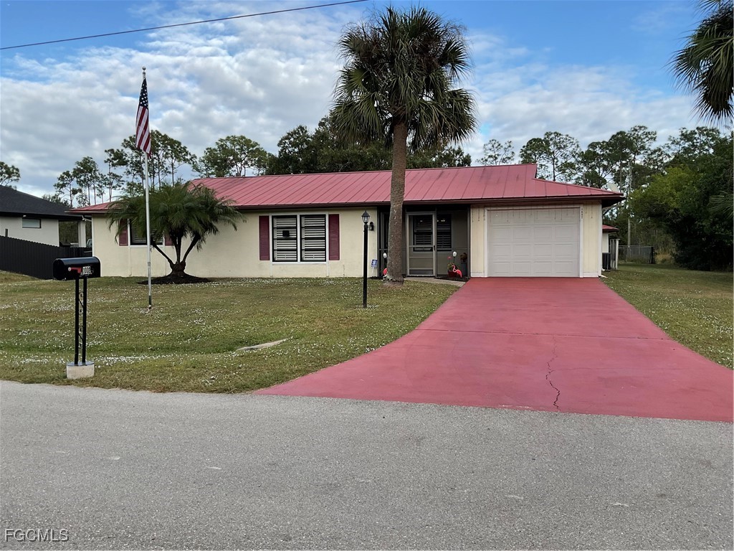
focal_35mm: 29
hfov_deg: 61.7
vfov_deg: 48.2
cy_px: 276
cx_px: 367
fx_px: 615
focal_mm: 3
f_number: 1.8
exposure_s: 1/816
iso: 16
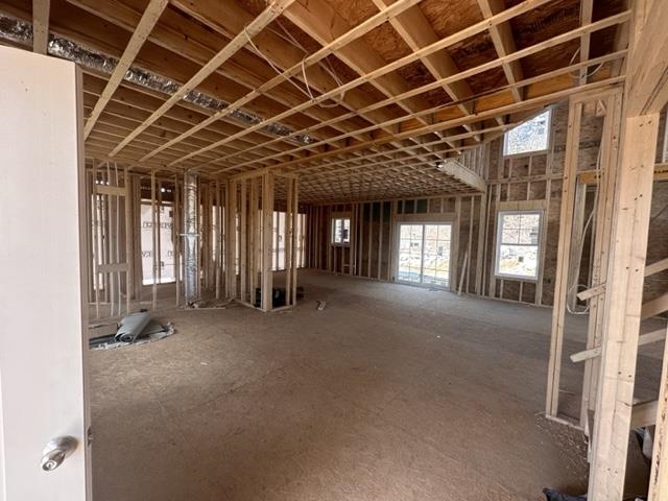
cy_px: 250
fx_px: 270
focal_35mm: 14
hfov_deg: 102.1
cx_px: 334
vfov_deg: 85.7
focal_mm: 2.22
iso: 64
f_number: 2.2
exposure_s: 1/99
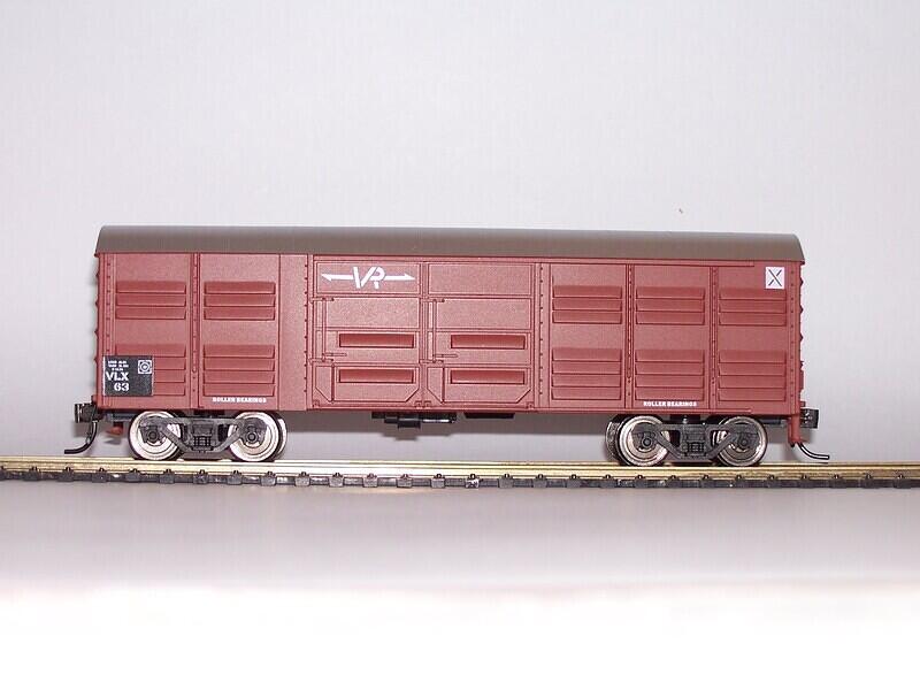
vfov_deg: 20.4
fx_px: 1914
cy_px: 345
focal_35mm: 72
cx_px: 460
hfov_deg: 27.0
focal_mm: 12.3
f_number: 3.4
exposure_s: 1/90
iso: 80
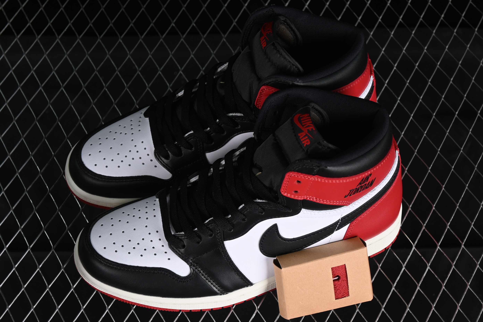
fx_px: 1006
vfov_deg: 18.2
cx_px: 242
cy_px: 161
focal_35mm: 75
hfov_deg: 27.0
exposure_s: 1/60
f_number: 6.3
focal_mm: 50
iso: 160
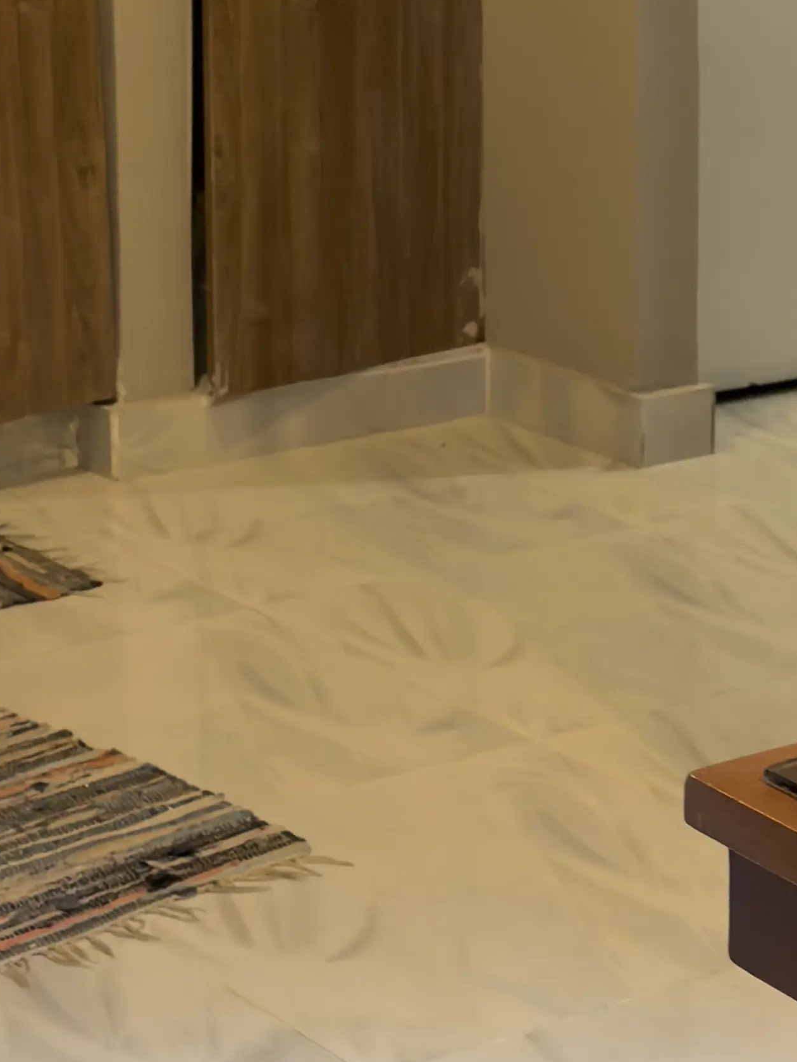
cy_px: -40
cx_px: 617
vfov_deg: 16.2
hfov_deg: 12.4
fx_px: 3653
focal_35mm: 119
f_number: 1.78
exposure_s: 1/40
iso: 320
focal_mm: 6.76
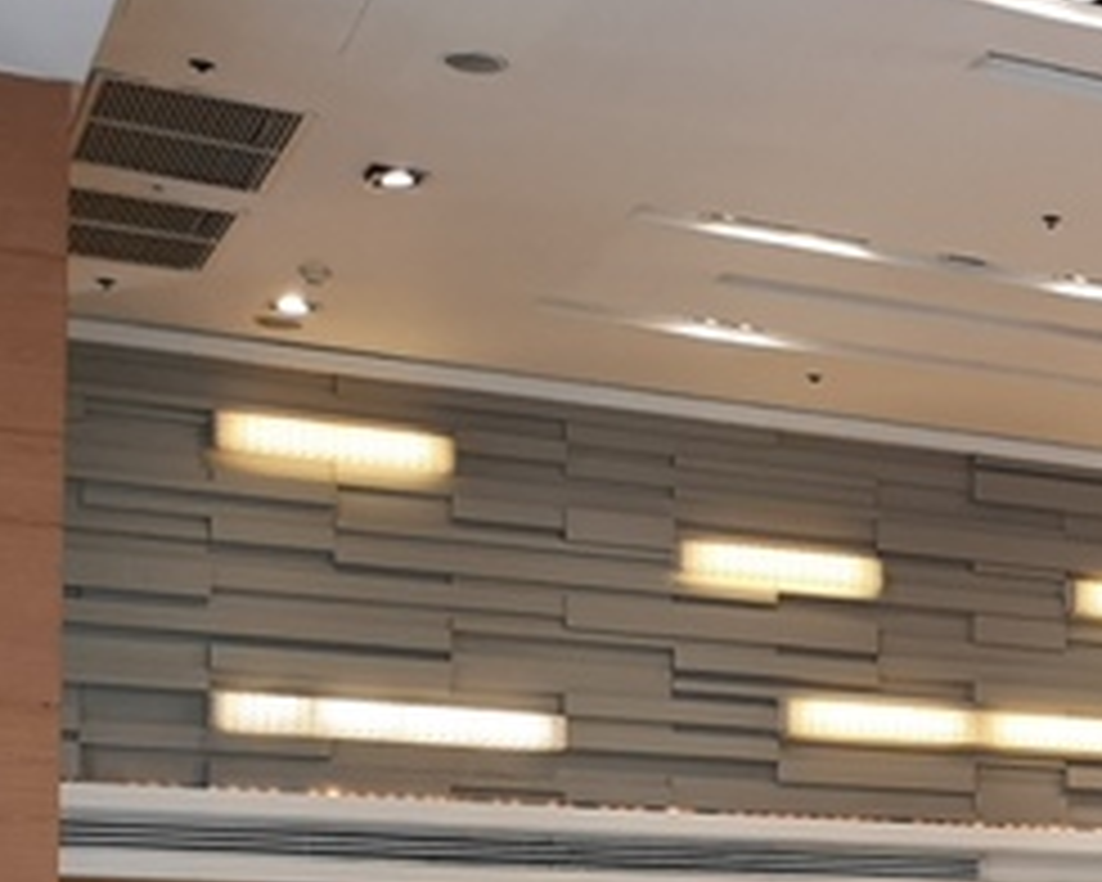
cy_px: 968
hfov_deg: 18.8
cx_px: 1777
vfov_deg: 17.3
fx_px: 2805
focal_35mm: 86
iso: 160
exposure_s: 1/50
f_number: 1.8
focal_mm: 3.95
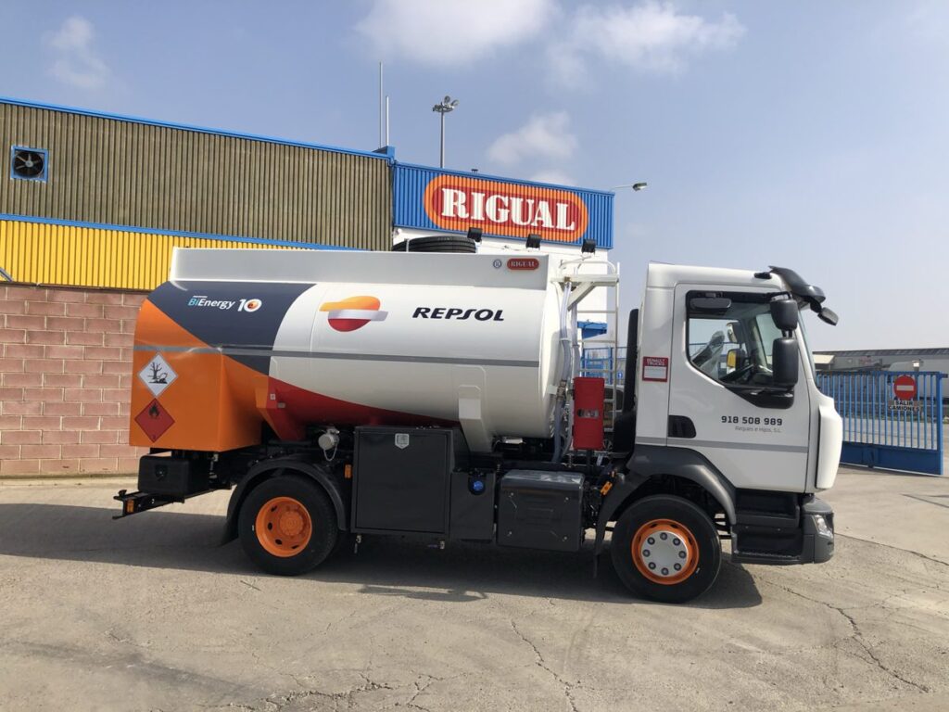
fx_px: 768
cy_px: 356
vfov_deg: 49.7
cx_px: 474
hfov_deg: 63.4
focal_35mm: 28
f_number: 1.8
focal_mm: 3.99
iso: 20
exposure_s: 1/2404
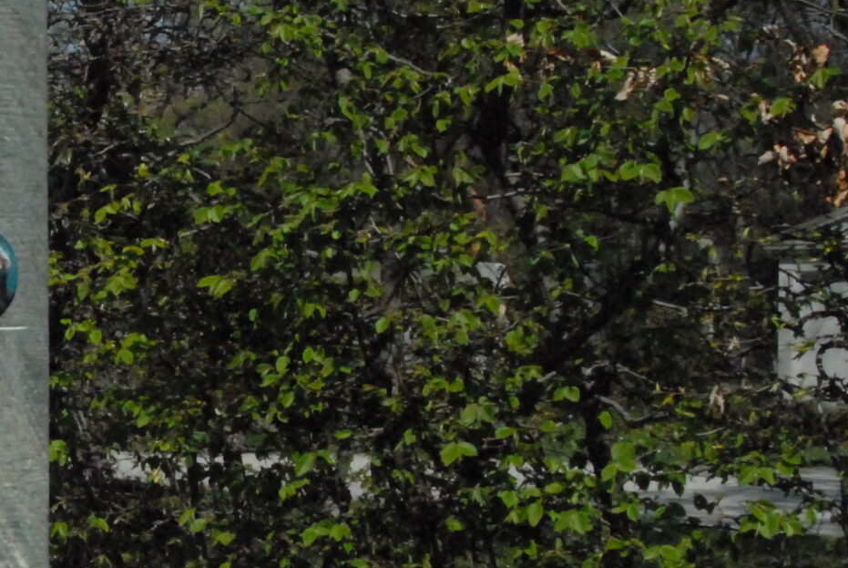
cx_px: -131
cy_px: 398
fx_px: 2335
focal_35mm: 99
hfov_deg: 19.5
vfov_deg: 13.8
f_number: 20
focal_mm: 24
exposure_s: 1/1500
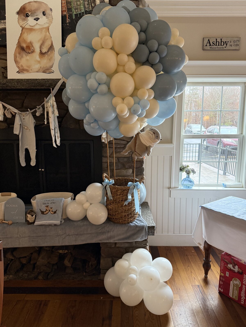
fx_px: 227
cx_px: 123
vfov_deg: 71.6
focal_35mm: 24
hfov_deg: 56.8
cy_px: 164
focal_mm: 6.76
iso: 250
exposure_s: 1/60
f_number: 1.78
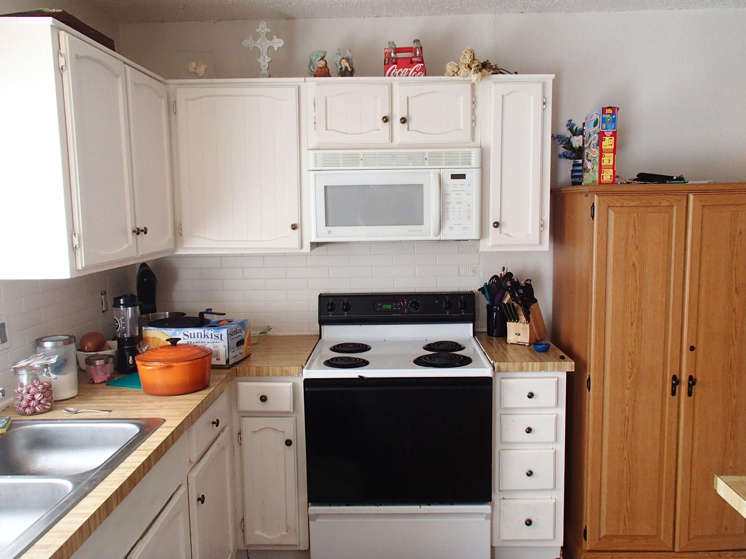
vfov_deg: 49.7
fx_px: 603
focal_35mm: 28
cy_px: 280
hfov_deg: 63.4
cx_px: 373
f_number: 3.9
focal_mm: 5
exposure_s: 1/40
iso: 200
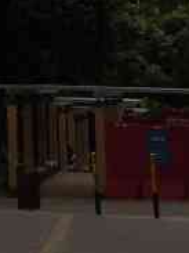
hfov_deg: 10.4
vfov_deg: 11.5
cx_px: -84
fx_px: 1006
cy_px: -375
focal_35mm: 138
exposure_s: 1/60.2
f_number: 1.8
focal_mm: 3.95
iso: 125
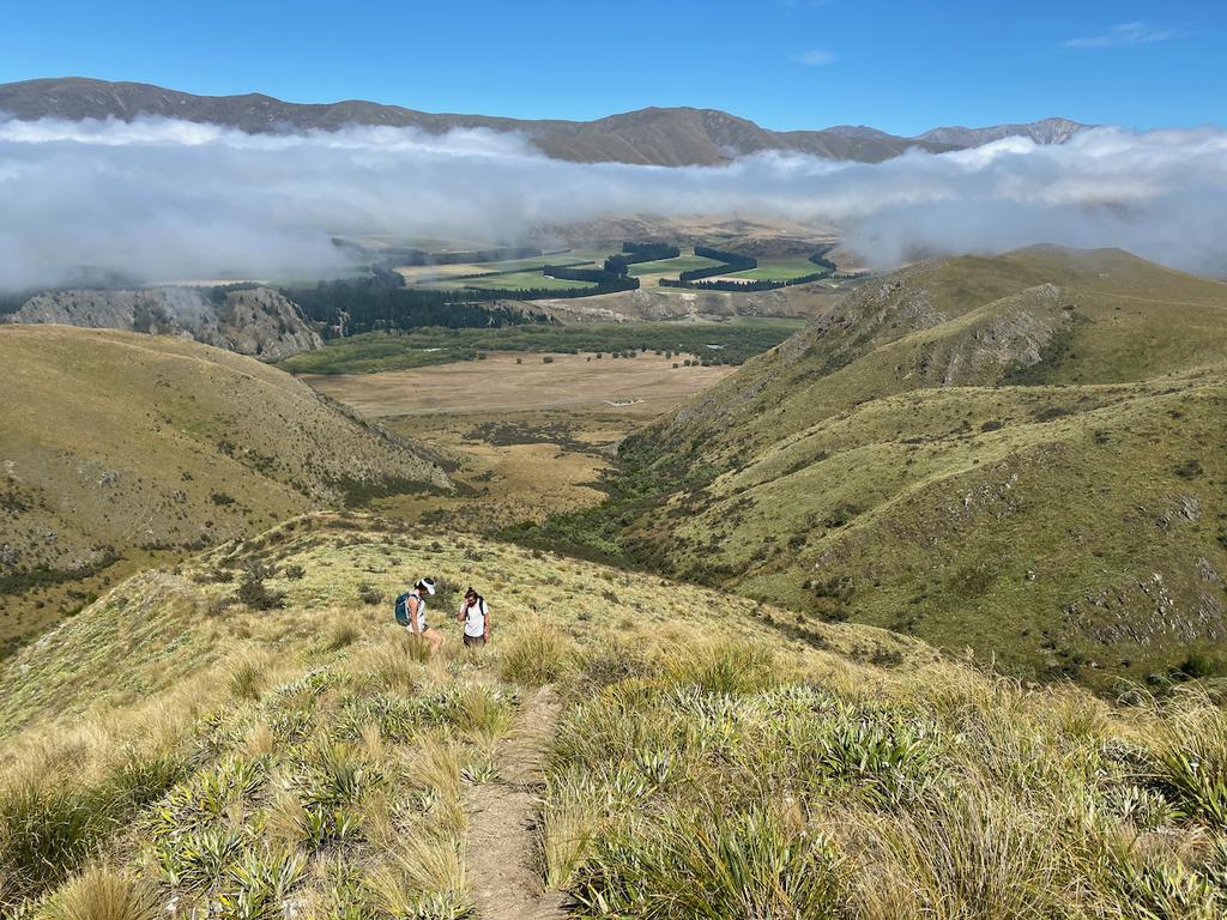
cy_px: 460
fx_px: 922
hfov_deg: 67.3
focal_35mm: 26
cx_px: 614
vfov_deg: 53.1
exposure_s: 1/3401
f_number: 1.8
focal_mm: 4.25
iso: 32
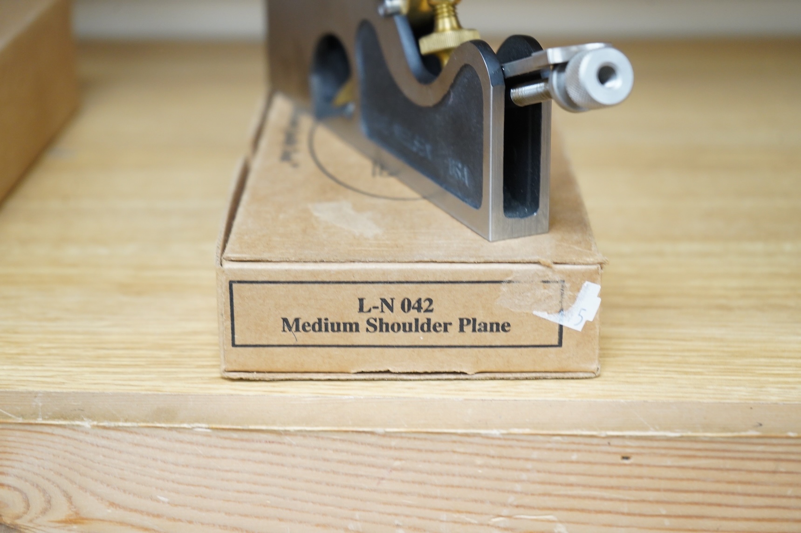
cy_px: 266
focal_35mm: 70
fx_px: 1556
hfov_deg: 28.9
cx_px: 400
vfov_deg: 19.4
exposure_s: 1/80
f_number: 5.6
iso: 2500
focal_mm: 70
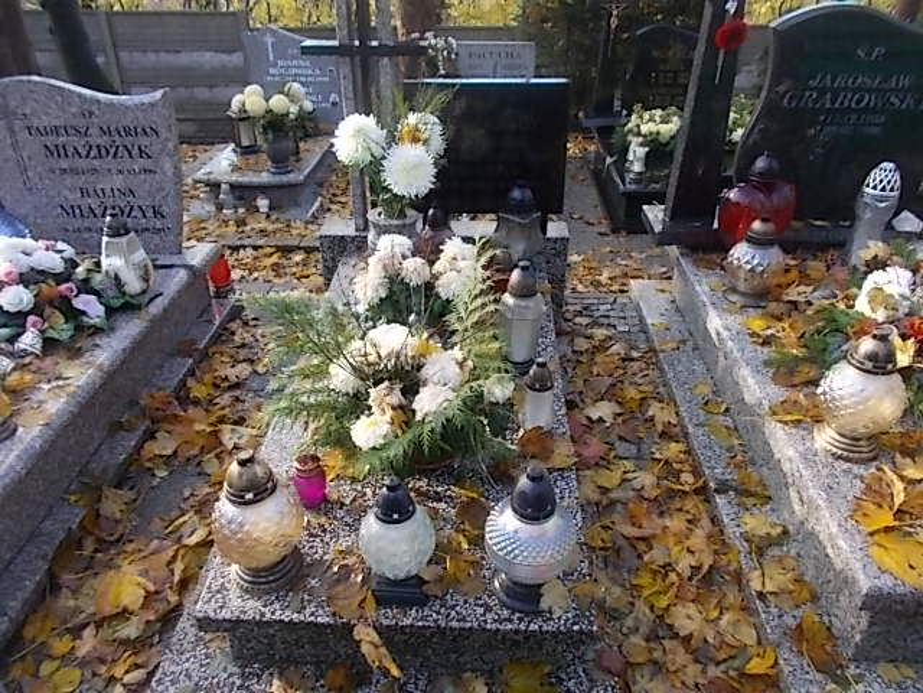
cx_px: 462
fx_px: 693
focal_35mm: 26
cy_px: 346
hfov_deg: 67.3
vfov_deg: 53.1
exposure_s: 1/80
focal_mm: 4.6
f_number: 3.2
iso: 80
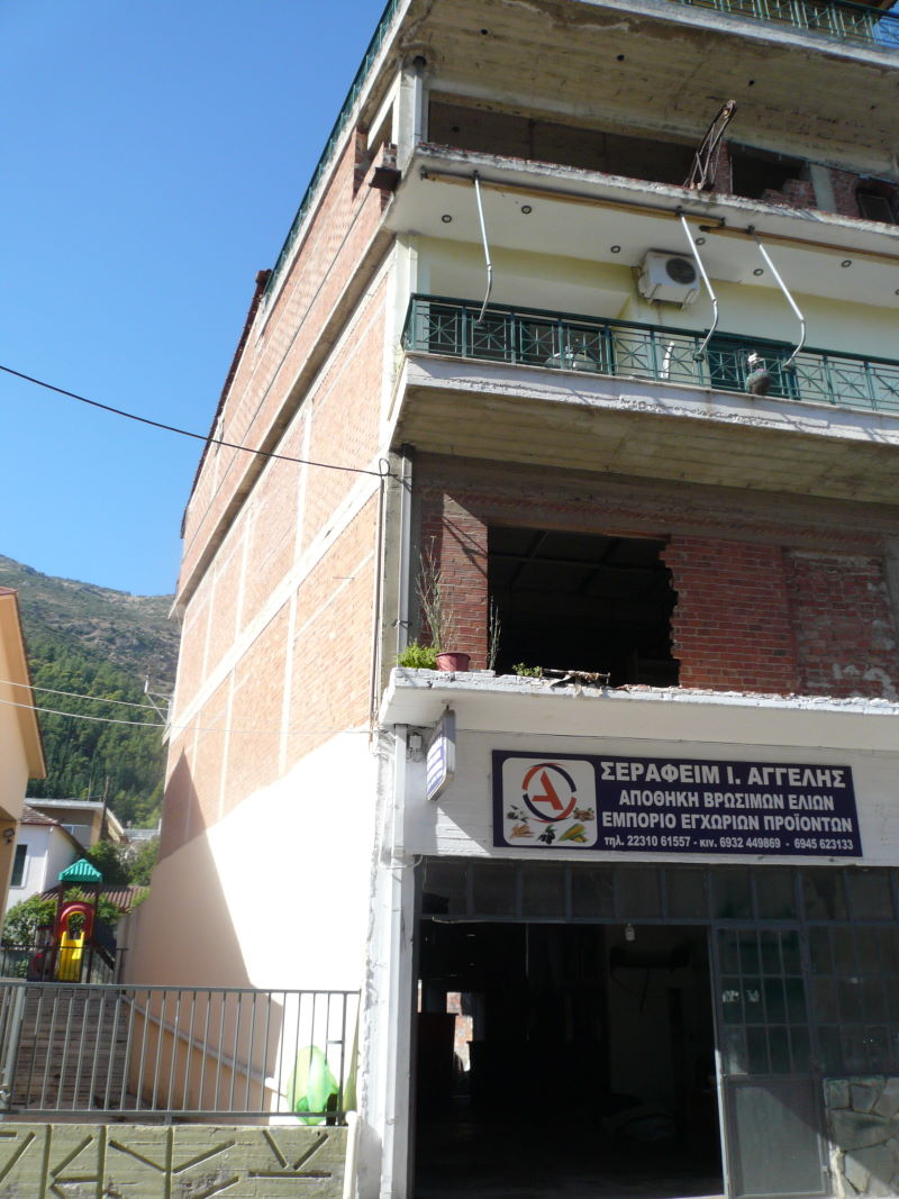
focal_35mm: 28
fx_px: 970
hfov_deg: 49.7
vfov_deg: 63.4
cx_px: 450
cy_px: 600
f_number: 8
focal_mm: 4.6
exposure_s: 1/125
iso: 100
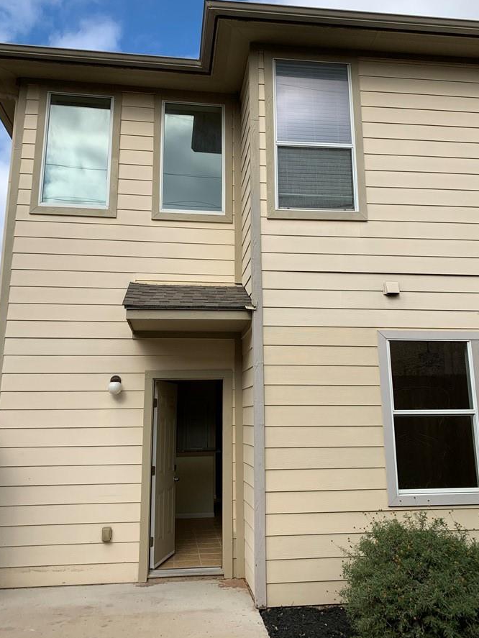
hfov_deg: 46.8
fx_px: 553
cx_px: 248
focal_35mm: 30
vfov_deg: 59.9
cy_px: 298
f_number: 1.8
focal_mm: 4.25
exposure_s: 1/2309
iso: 25
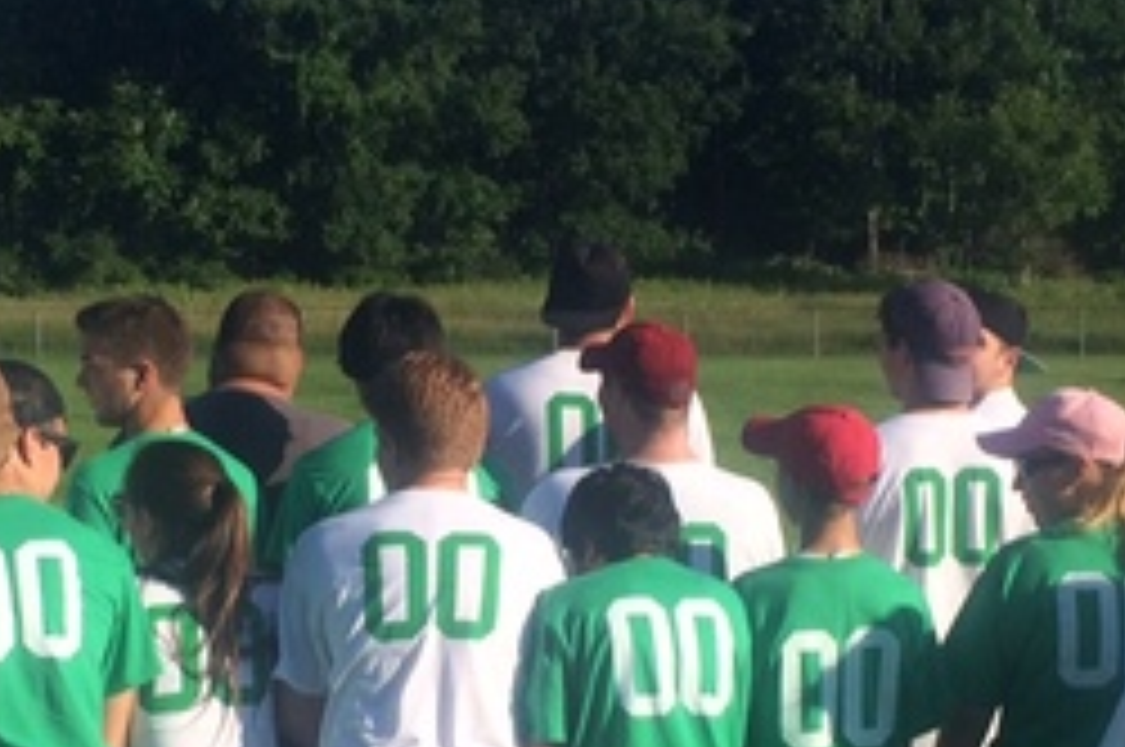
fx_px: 2715
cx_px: 436
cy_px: 666
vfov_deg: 15.5
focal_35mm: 87
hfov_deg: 23.4
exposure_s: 1/1953
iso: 32
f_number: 2.2
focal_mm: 4.15
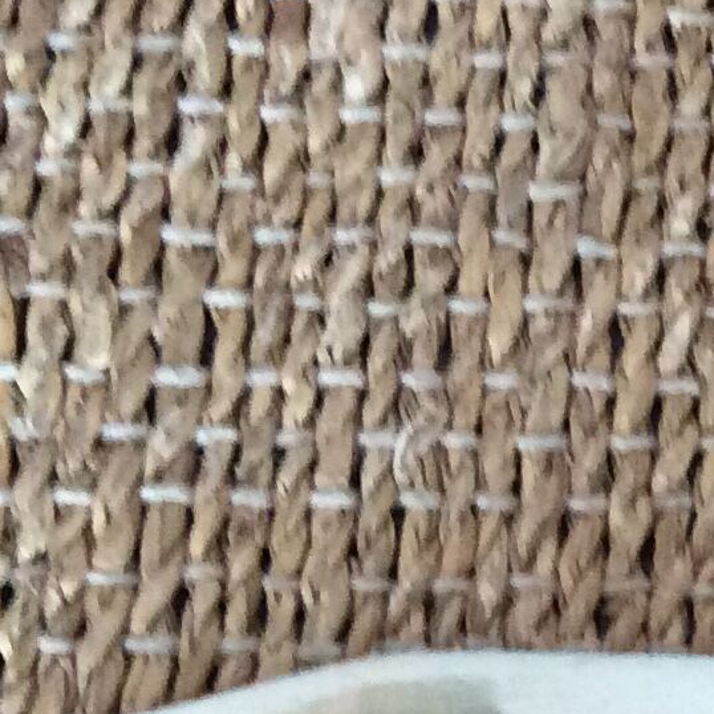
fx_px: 3174
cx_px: 1295
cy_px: 453
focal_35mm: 136
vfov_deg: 12.8
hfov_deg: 11.8
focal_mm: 3.3
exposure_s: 1/25
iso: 200
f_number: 2.4
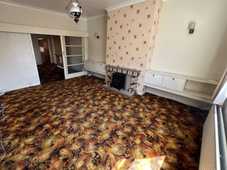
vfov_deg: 81.8
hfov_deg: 97.8
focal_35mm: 15
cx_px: 101
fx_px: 98
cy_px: 84
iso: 125
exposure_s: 1/99
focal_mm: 1.57
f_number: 1.8
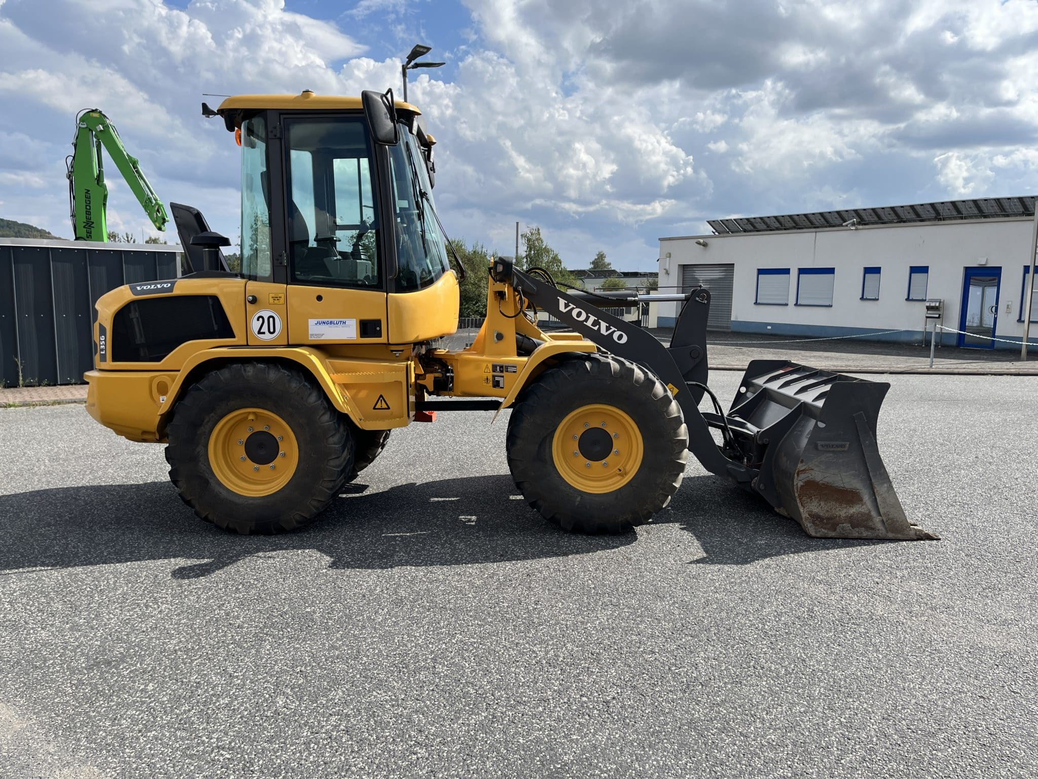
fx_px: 780
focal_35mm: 26
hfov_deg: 67.3
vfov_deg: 53.1
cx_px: 519
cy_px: 390
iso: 50
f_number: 1.6
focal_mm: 5.1
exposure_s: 1/3623
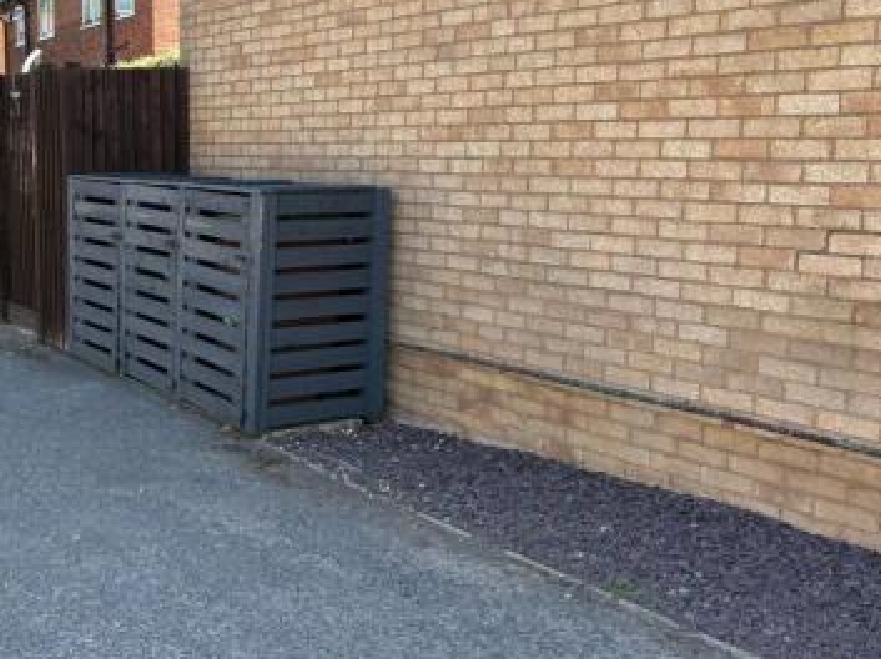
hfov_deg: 42.9
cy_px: 276
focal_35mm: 43
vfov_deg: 33.5
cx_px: 248
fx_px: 1093
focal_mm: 5.96
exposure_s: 1/782
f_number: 1.6
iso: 64
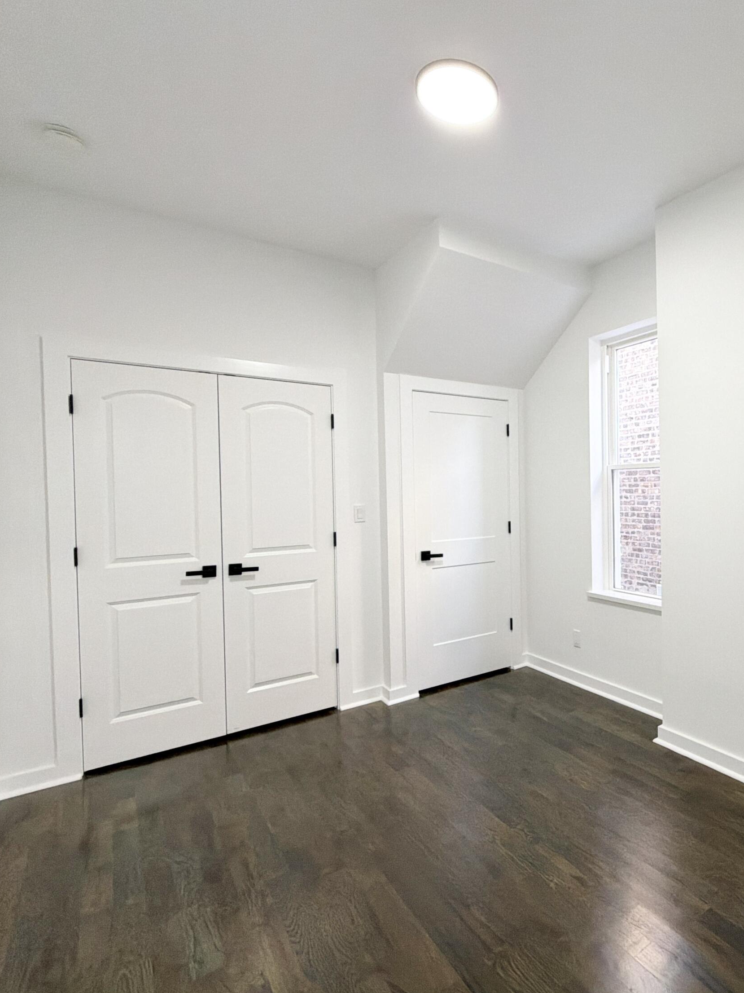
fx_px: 545
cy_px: 498
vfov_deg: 84.7
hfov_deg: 64.5
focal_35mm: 19
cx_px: 560
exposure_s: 1/60
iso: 160
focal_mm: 2.22
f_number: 2.2
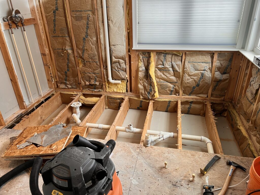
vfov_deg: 53.1
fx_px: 195
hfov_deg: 67.3
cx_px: 130
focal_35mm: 26
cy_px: 98
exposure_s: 1/60
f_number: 1.5
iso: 100
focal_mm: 5.7
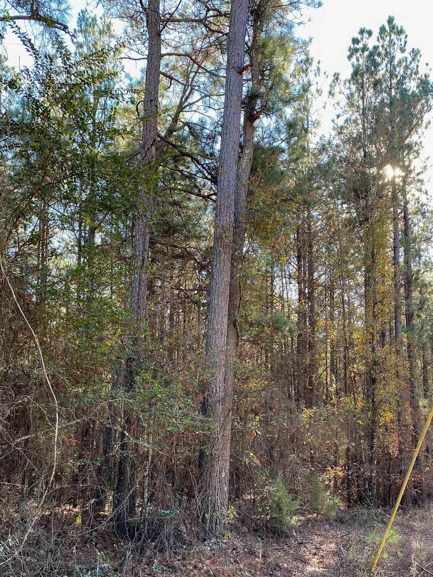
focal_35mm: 36
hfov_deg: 39.6
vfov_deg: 50.2
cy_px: 395
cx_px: 189
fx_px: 600
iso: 40
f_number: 1.8
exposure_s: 1/121
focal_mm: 4.25
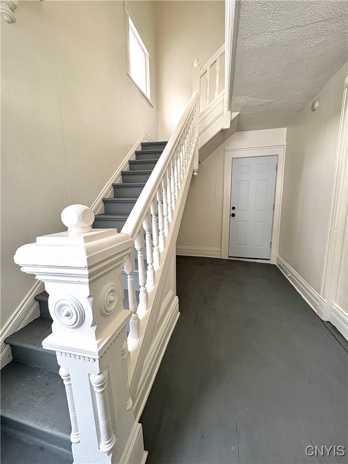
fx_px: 188
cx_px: 174
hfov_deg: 85.7
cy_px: 232
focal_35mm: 14
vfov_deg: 102.1
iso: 200
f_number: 2.2
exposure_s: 1/99
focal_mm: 2.22
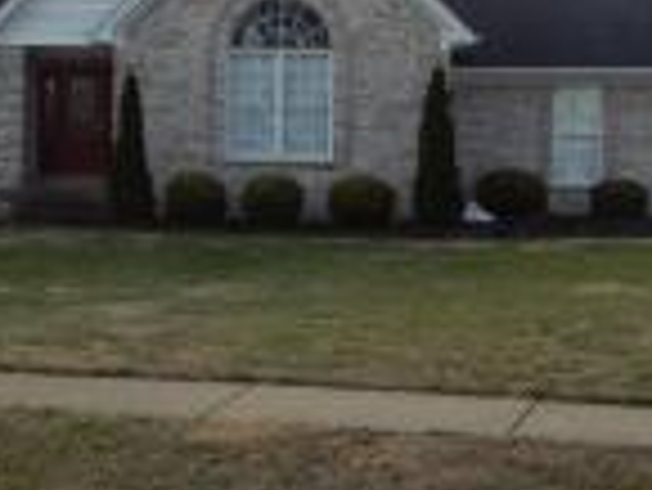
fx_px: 1301
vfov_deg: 21.2
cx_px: 153
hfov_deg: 27.7
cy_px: 157
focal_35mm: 69
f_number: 3.7
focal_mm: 4.5
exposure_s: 1/800
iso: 125
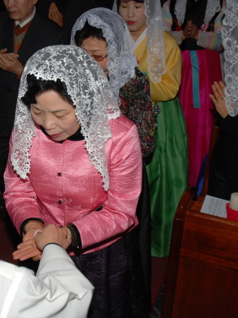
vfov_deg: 35.1
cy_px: 160
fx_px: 502
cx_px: 41
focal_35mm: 55
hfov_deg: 26.1
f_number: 8
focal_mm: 25
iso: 200
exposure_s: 1/60
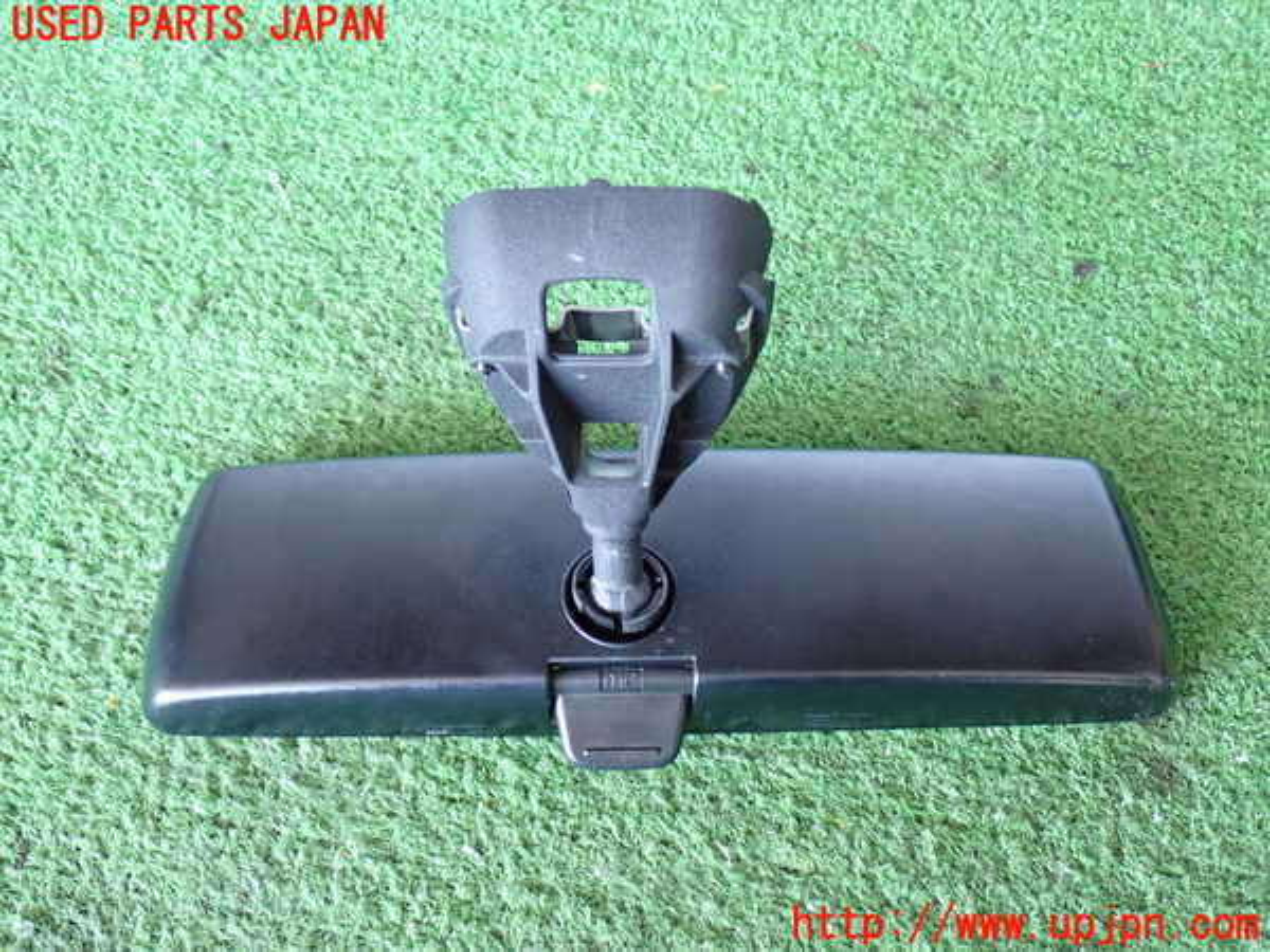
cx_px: 635
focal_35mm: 38
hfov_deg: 49.0
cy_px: 476
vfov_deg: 37.7
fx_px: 1394
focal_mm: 6.83
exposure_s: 1/40
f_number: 2.7
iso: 500
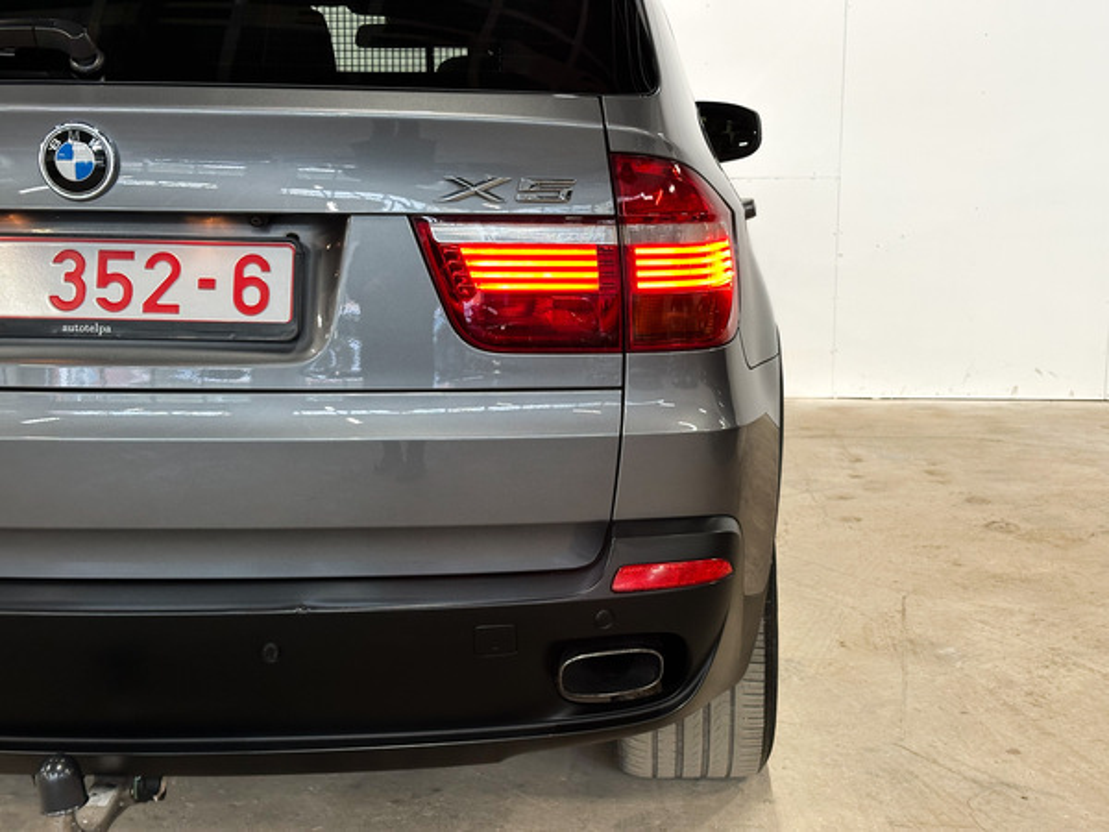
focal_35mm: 48
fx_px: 1538
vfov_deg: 30.3
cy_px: 416
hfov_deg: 39.7
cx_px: 554
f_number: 1.8
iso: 160
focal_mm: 6.86
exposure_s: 1/50
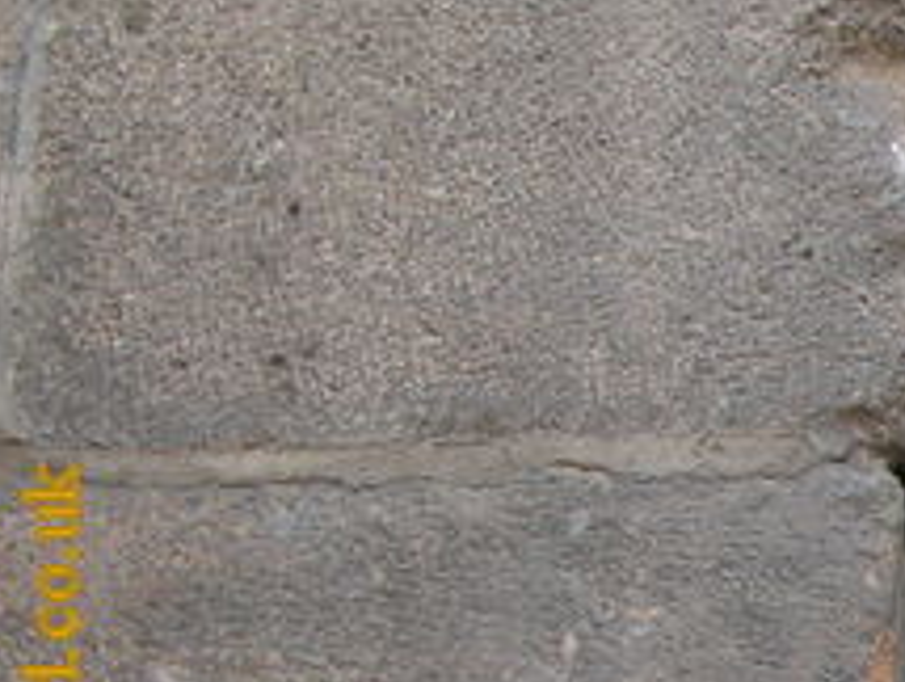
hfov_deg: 11.6
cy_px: 850
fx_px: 4085
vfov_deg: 9.4
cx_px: 1667
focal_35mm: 156
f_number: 2.9
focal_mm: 10.7
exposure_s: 1/57.6
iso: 100
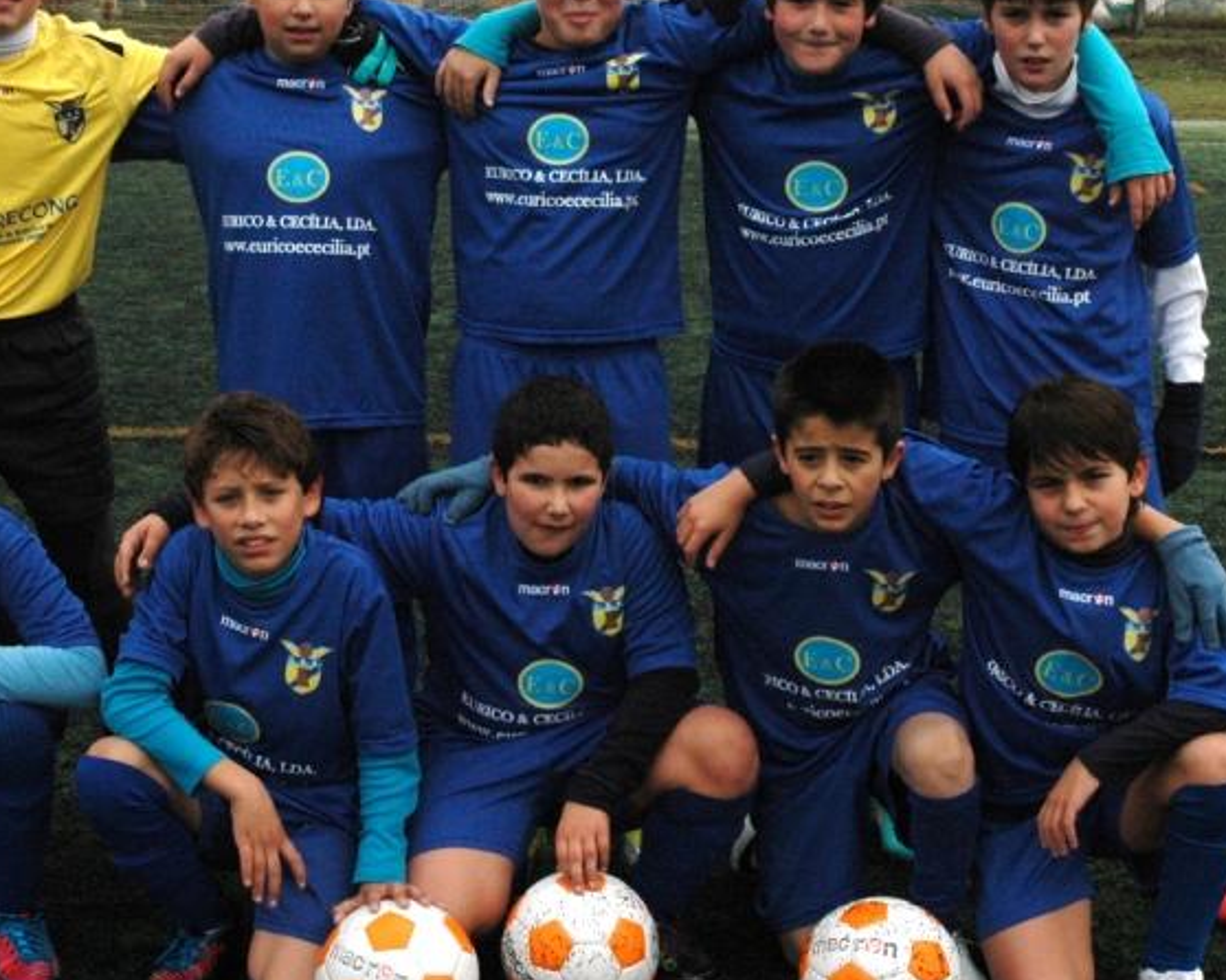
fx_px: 2715
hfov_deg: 25.4
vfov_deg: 20.4
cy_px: 401
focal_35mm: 75
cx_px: 606
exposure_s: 1/1250
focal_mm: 29
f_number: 7.1
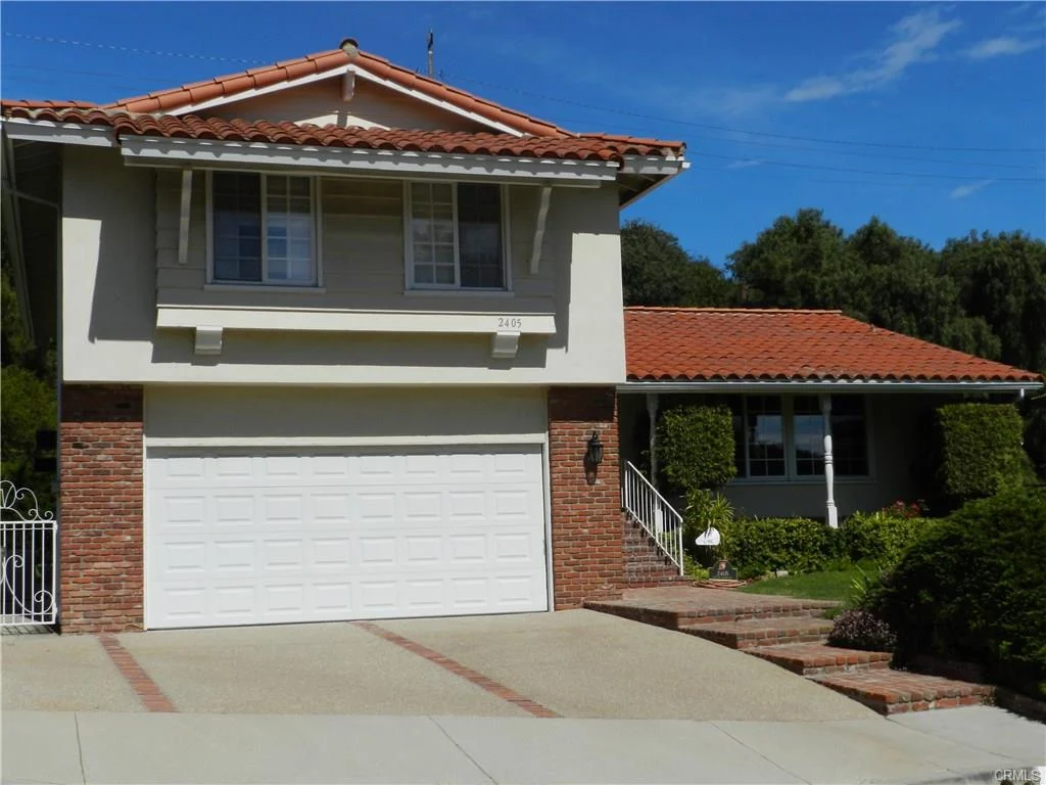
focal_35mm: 46
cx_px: 523
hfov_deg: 41.2
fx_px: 1390
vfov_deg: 31.5
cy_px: 392
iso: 160
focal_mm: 8.1
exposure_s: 1/800
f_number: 6.3
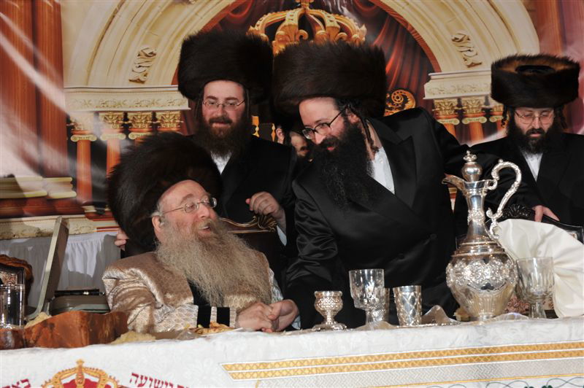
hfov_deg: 35.7
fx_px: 908
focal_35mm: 56
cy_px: 194
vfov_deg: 24.2
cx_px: 292
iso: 400
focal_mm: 56
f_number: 8
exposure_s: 1/125
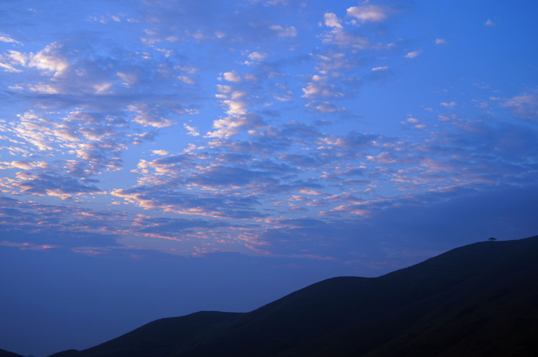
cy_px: 178
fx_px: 672
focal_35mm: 45
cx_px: 269
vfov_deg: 29.8
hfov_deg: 43.6
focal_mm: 30
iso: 100
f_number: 5.6
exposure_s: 1/200
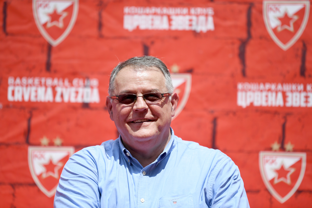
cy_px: 104
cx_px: 156
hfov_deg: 10.3
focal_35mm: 200
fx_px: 1733
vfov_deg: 6.9
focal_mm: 200
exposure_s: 1/6400
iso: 320
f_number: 3.2
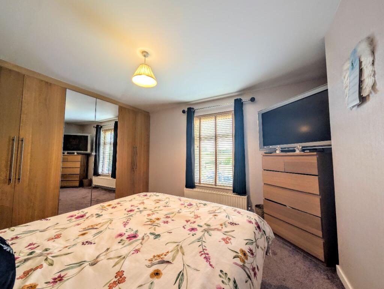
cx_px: 192
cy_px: 144
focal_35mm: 12
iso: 56
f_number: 1.7
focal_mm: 2.02
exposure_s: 1/120
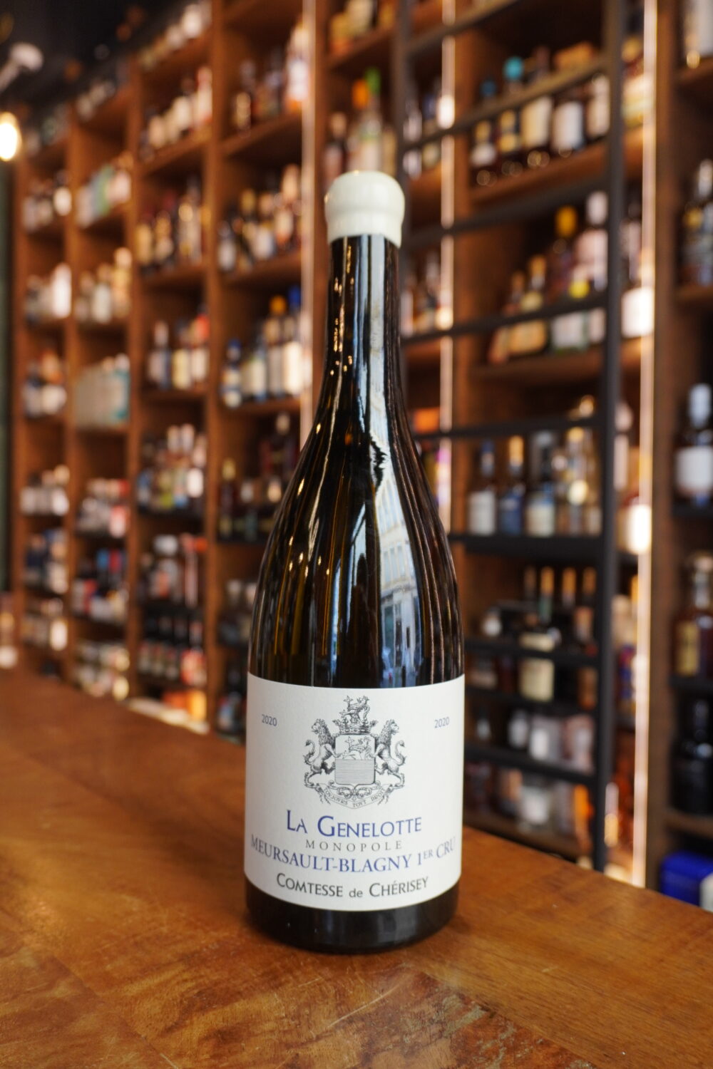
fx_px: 847
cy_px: 534
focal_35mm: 28
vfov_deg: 64.6
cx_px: 356
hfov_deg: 45.7
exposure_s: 1/60
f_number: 4.5
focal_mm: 19
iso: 640
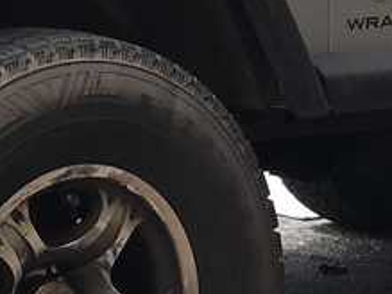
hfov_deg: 10.3
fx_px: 2173
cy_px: -1
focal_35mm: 192
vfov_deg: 7.7
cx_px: 52
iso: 20
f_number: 1.8
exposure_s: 1/669
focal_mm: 3.99
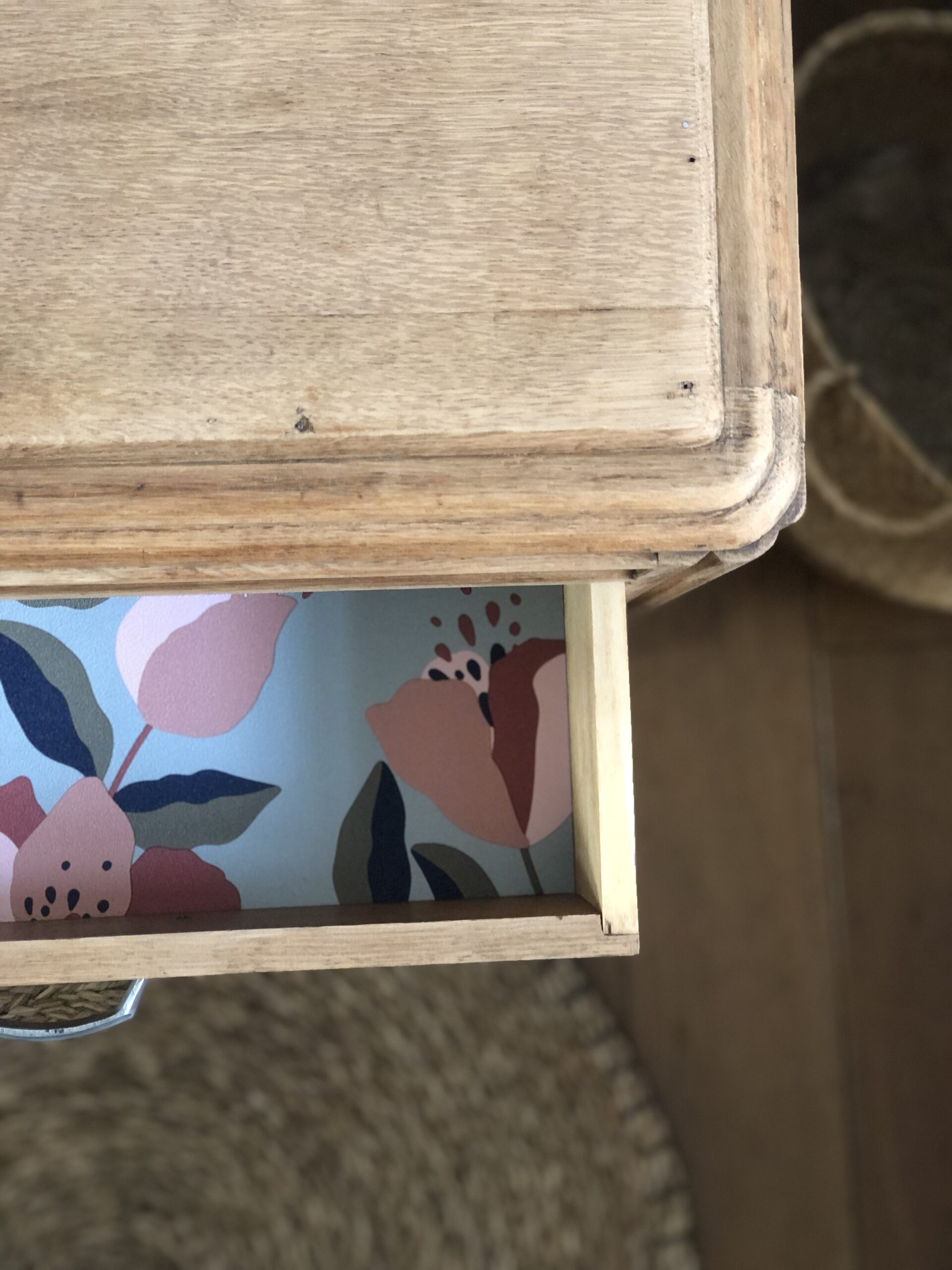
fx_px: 1907
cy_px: 635
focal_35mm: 52
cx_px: 476
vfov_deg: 36.8
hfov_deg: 28.0
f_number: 2.4
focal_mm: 6
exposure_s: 1/11
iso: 160
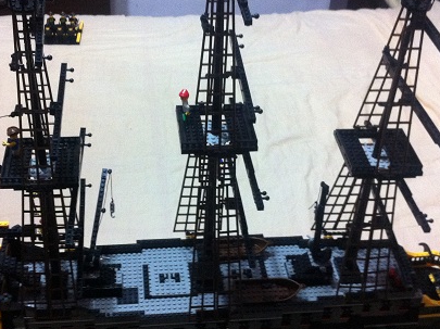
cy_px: 153
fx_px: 711
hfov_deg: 34.4
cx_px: 205
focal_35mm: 56
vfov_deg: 26.1
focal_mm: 3.85
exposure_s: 1/17
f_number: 2.8
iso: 320
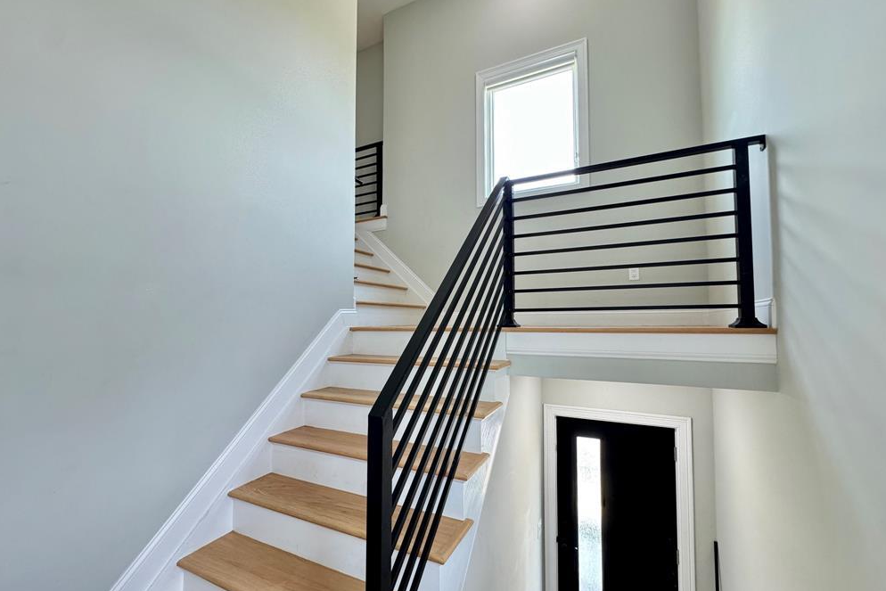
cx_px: 439
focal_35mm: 15
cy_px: 309
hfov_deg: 100.4
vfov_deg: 77.3
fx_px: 369
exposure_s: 1/60
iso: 250
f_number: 2.2
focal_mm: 2.22
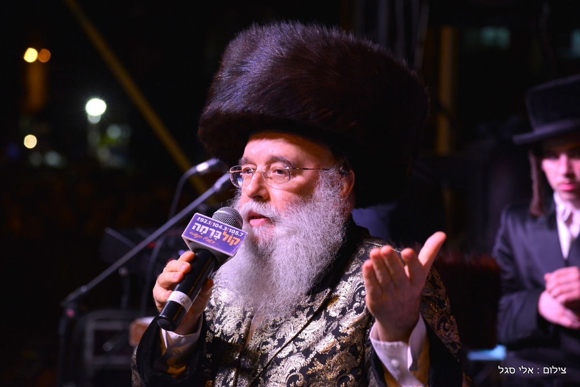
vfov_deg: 11.4
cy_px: 194
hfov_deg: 17.1
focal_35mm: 120
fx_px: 1933
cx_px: 290
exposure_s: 1/200
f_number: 5
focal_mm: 120
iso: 1250
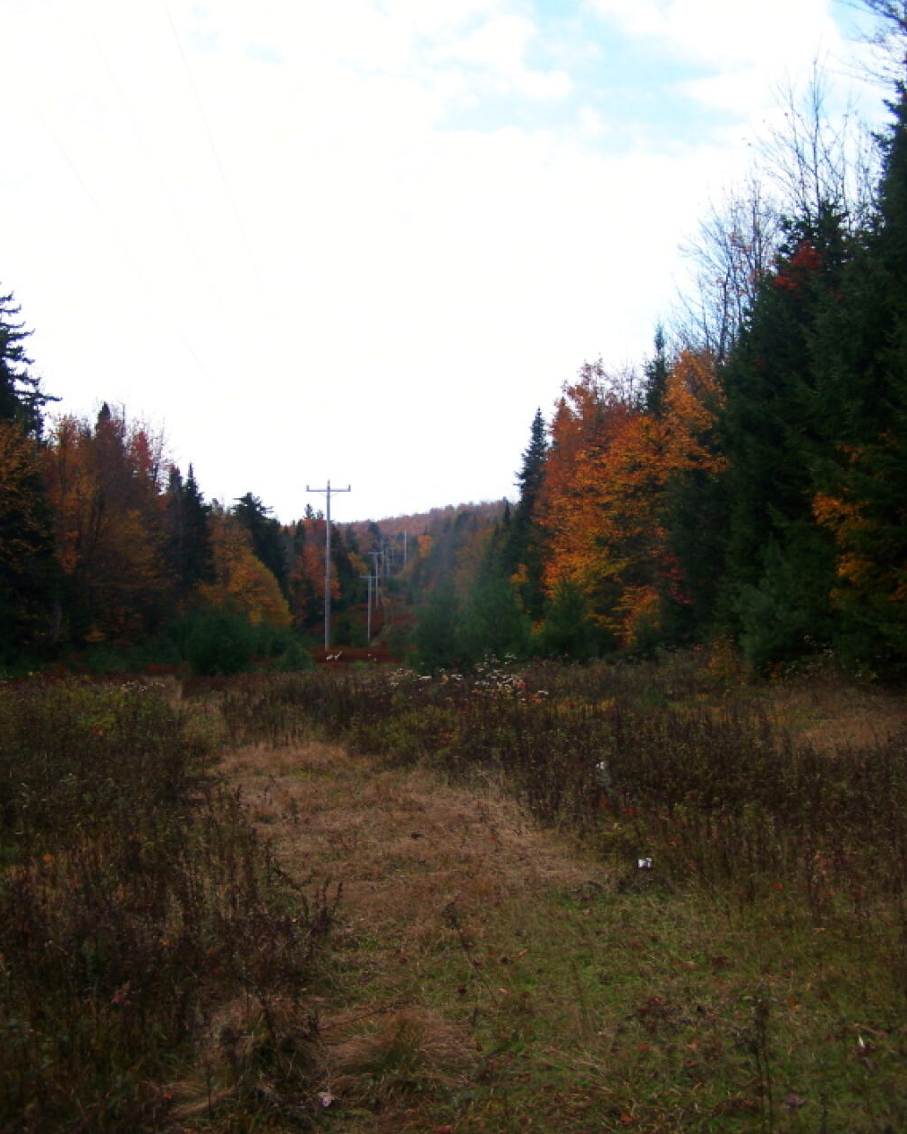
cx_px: 454
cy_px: 595
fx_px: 1342
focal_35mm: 40
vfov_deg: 45.8
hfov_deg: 37.3
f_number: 2.8
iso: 80
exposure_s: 1/800
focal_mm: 6.3
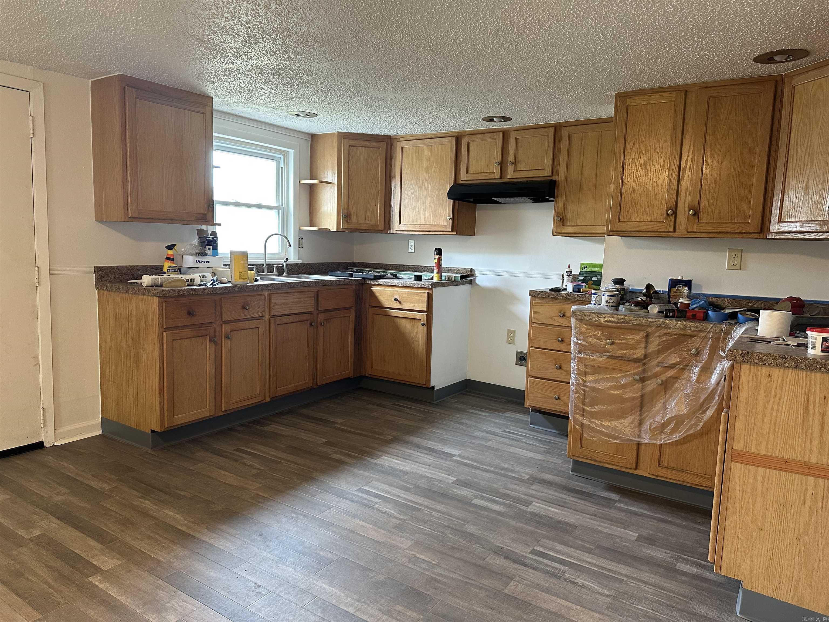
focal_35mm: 24
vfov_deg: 56.8
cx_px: 414
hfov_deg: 71.6
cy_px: 311
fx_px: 575
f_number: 1.78
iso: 320
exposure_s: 1/60
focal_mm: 6.86
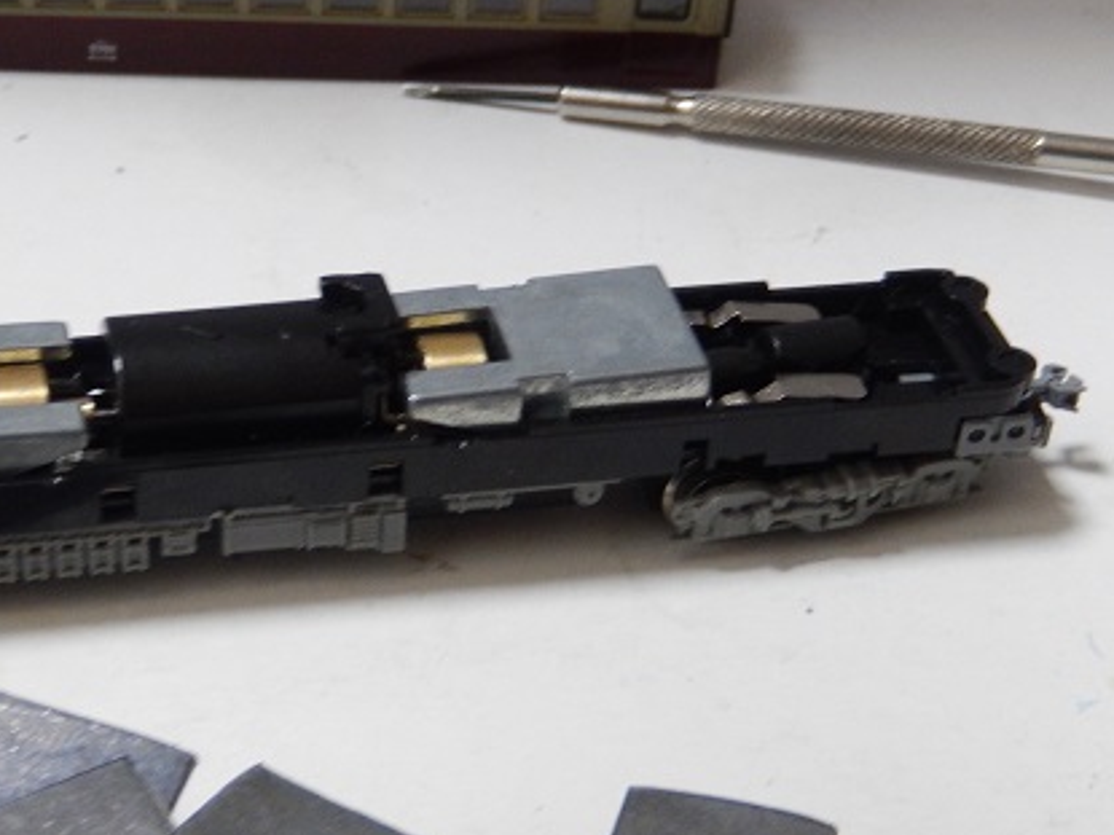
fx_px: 2767
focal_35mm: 86
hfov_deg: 22.4
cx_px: 185
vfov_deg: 17.1
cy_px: 613
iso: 450
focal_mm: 9.2
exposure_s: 1/8
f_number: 4.5
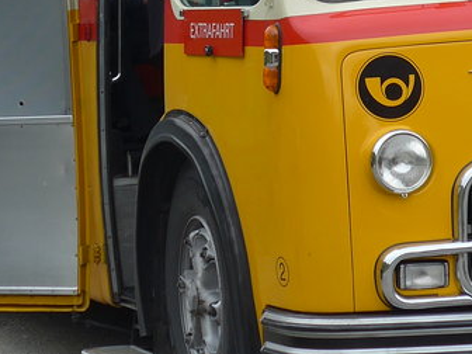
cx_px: 340
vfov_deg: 7.0
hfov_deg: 9.4
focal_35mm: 211
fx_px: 2877
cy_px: -27
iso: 80
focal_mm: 12
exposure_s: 1/500
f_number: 3.5
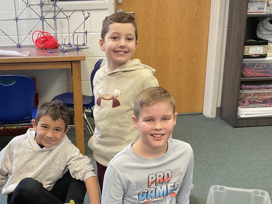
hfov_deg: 37.1
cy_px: 159
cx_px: 90
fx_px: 401
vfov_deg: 28.1
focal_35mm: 51
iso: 100
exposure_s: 1/60
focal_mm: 3
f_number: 1.8
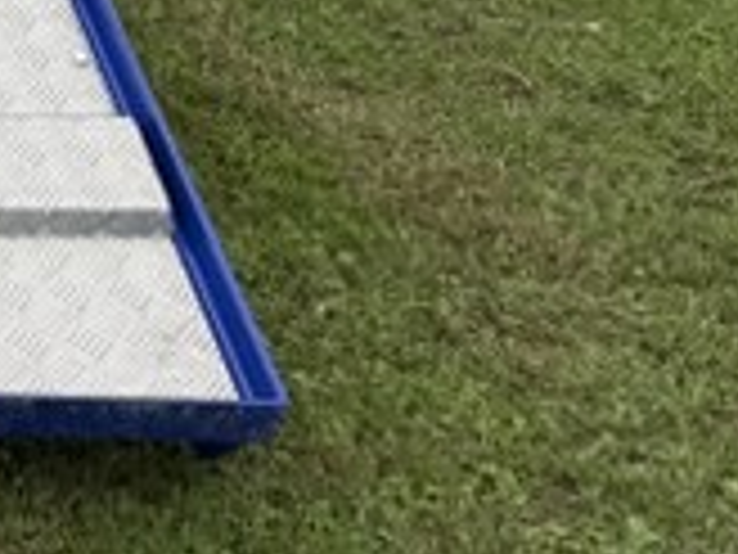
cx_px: -860
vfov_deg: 10.7
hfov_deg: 13.6
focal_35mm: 117
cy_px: -788
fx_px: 2494
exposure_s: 1/3584
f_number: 1.78
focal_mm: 6.76
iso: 80
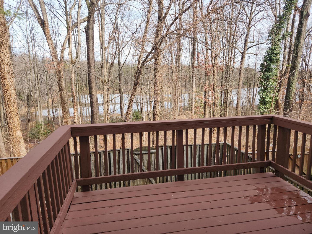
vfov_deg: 58.9
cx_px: 156
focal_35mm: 23
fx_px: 207
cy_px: 117
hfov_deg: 73.9
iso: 20
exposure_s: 1/474
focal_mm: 5.4
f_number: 1.8
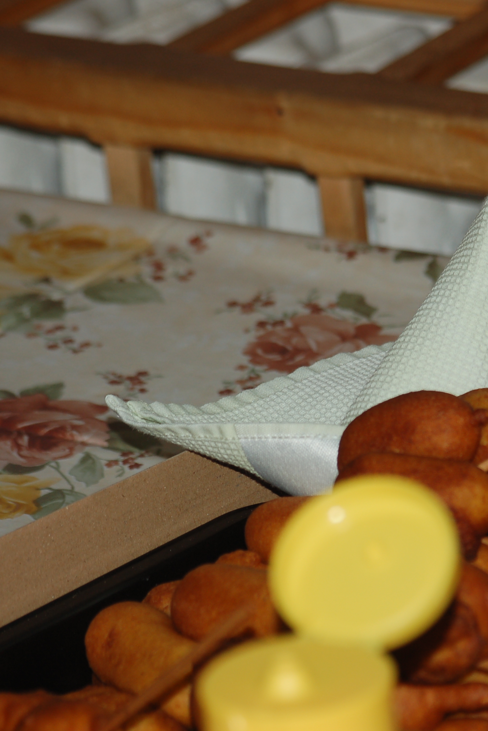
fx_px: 4595
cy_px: 365
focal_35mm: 226
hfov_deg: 6.1
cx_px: 527
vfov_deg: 9.1
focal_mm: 100
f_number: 5.6
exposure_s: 1/125
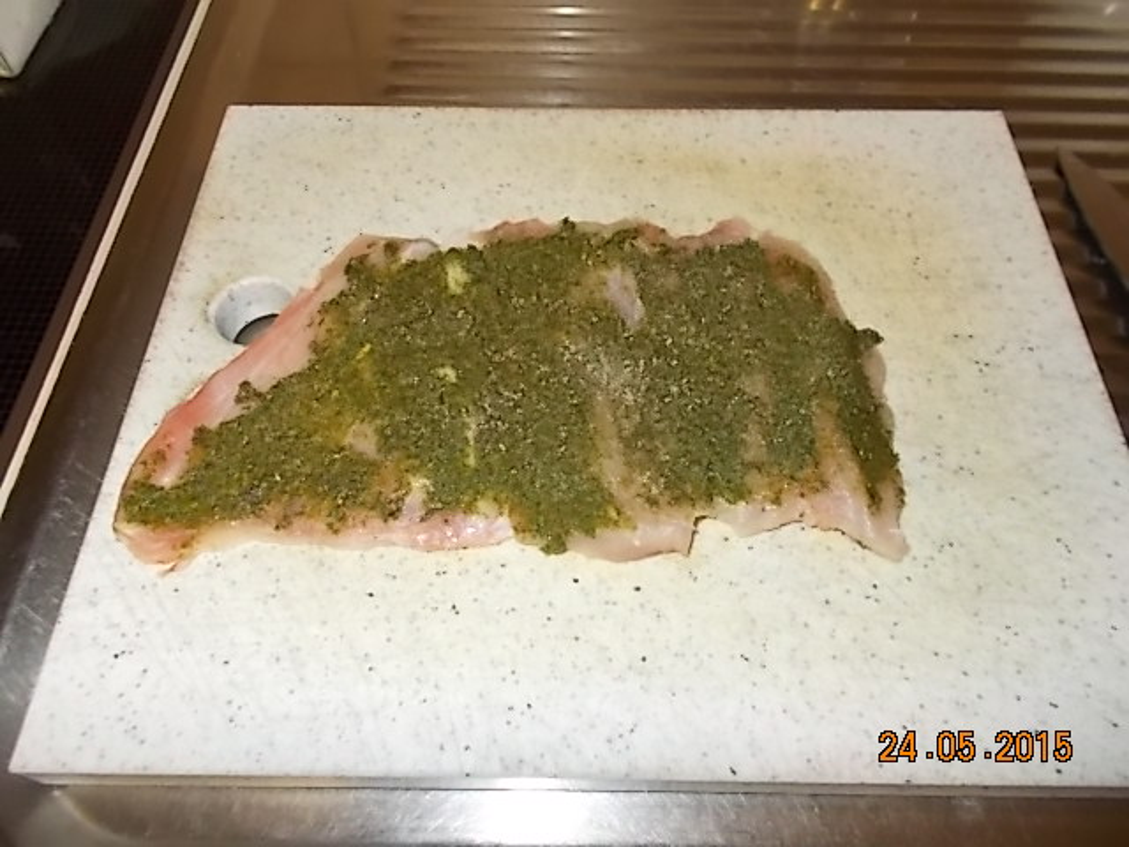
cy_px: 424
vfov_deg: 53.1
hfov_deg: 67.3
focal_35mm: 26
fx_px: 848
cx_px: 564
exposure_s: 1/25
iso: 200
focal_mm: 4.6
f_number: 3.2
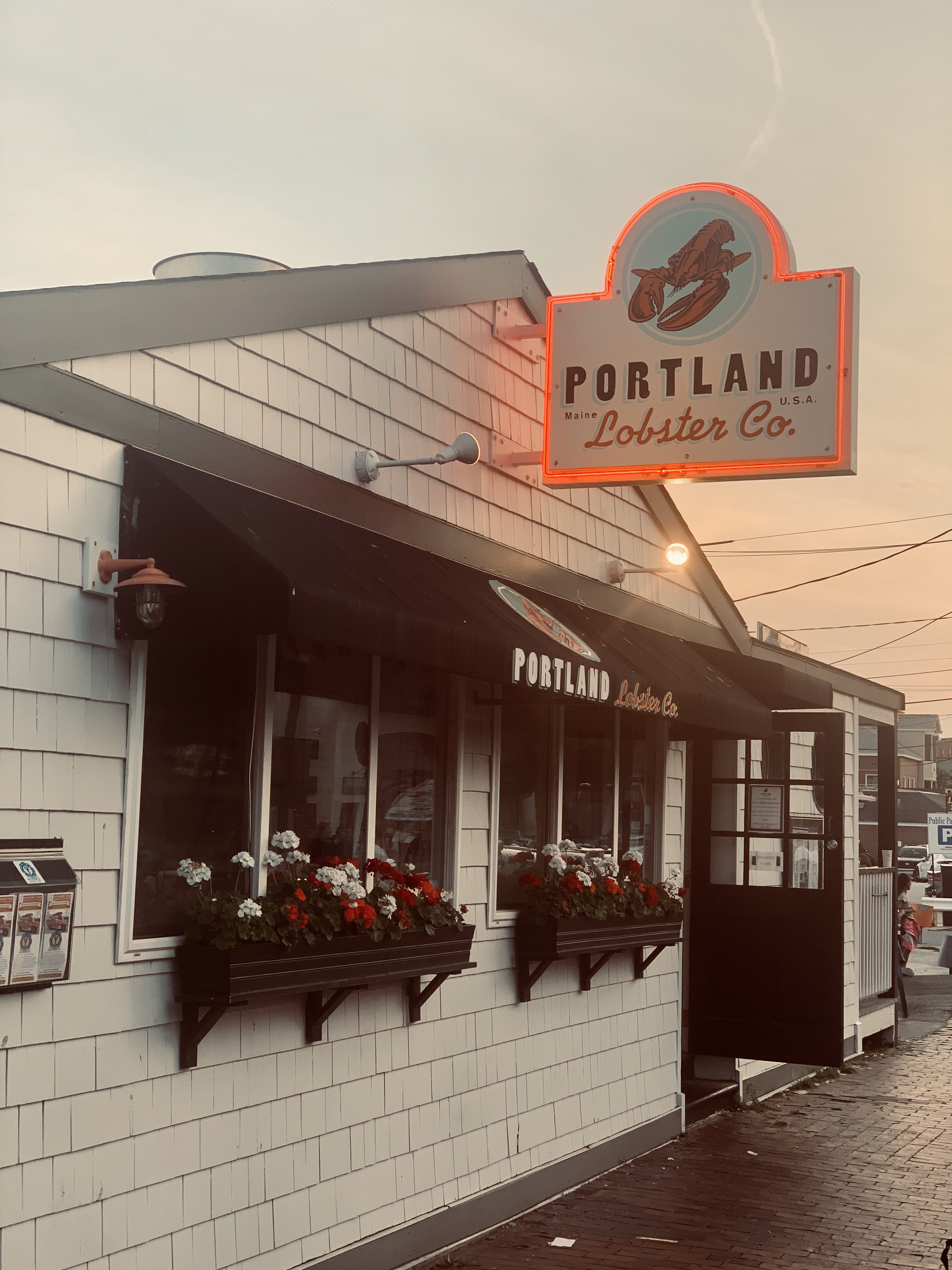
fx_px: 1907
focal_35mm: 52
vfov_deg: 36.8
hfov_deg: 28.0
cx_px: 476
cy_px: 635
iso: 16
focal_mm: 6
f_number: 2.4
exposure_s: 1/60
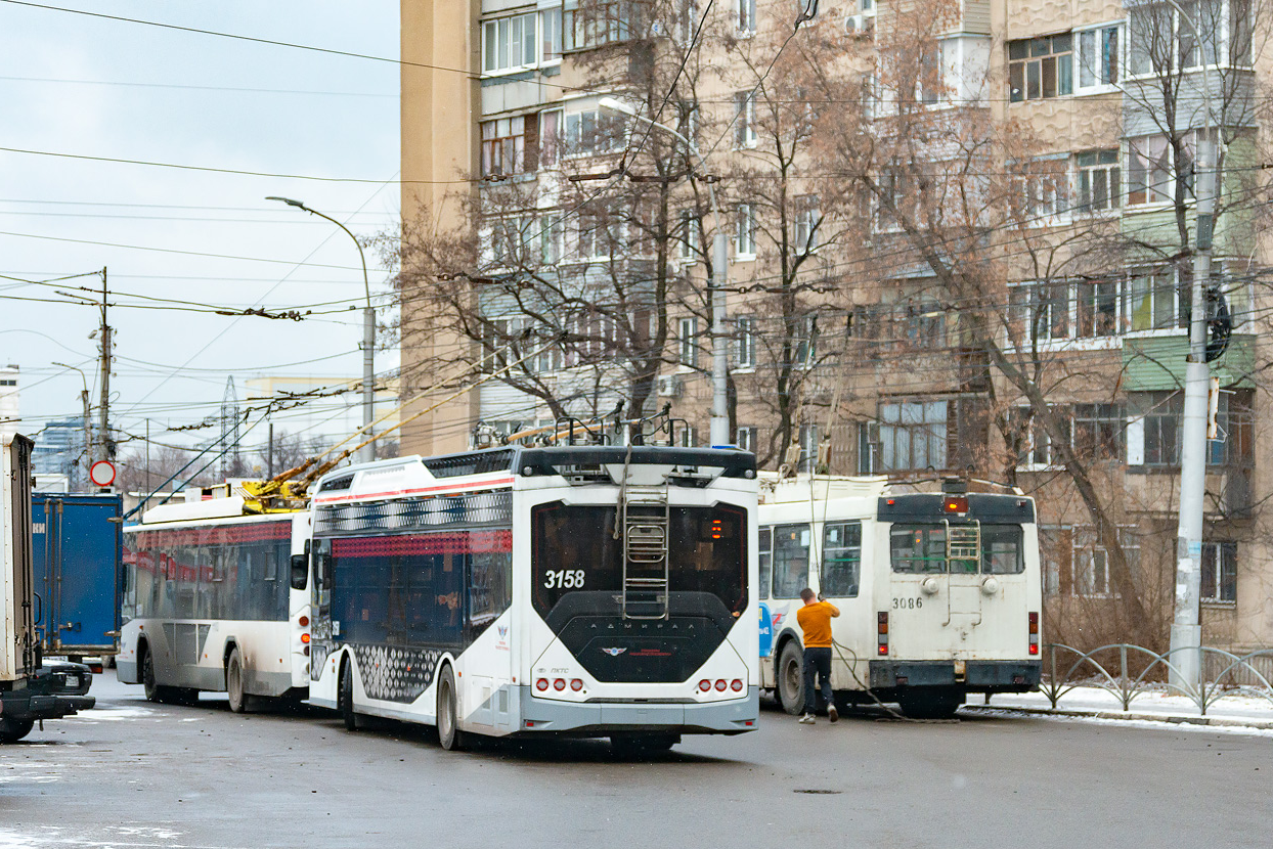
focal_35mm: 94
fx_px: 3325
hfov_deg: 21.7
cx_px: 584
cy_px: 364
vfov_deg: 14.6
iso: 800
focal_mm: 78
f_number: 6.3
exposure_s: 1/400
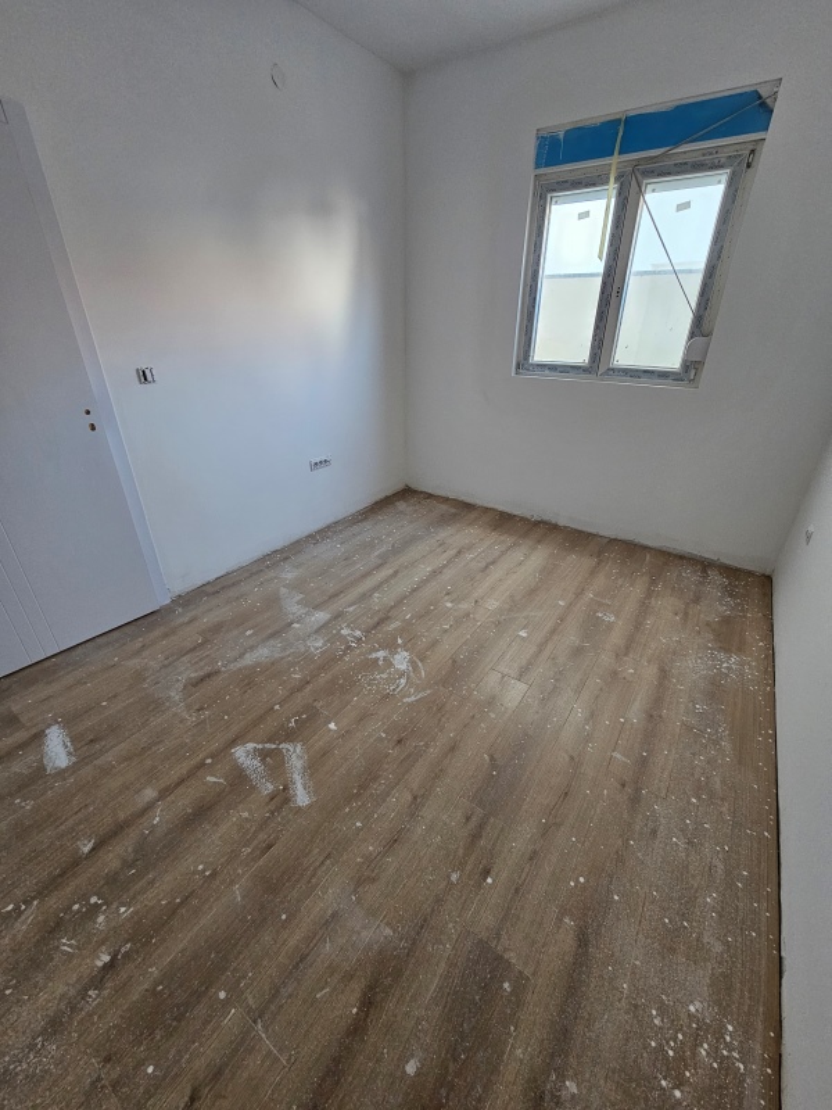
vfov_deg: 106.2
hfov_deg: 89.9
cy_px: 555
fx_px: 417
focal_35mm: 13
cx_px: 416
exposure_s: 1/50
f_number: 2.2
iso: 250
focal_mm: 2.2
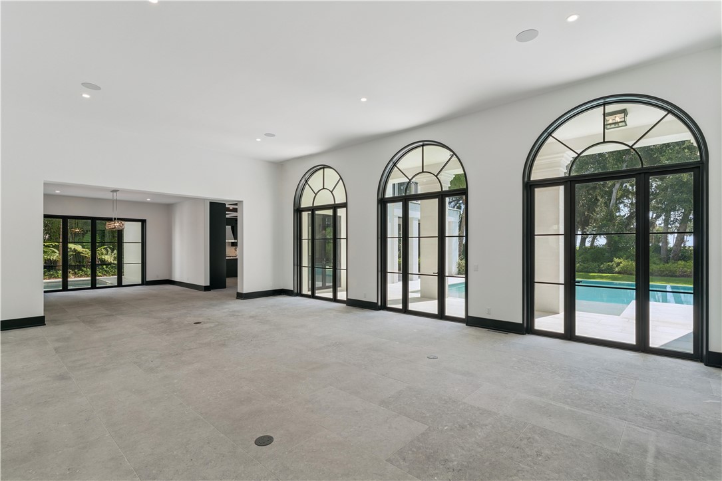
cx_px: 361
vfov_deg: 70.4
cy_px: 240
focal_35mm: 17
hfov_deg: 93.3
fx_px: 341
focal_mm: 17
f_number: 8
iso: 250
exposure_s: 1/200
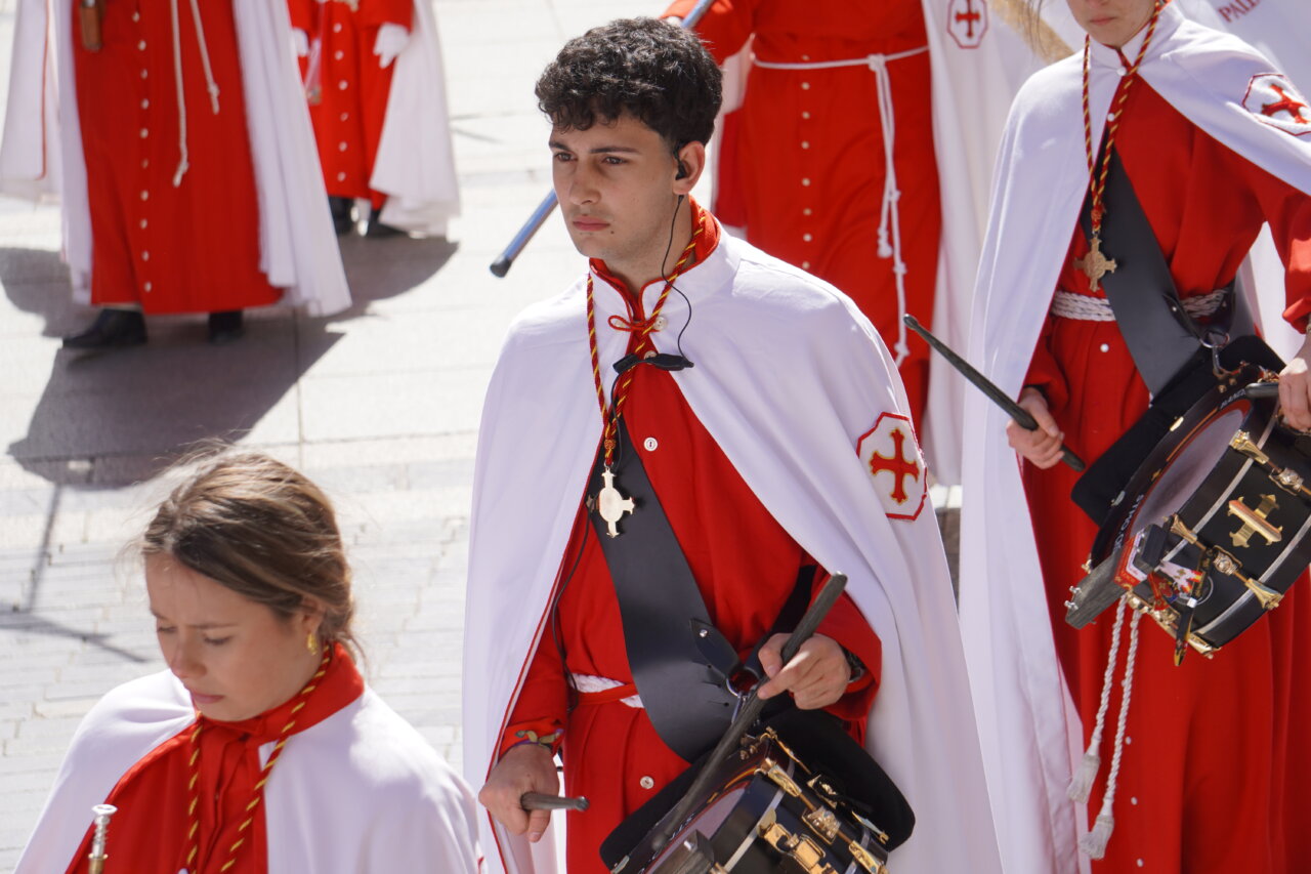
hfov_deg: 15.5
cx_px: 656
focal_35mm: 132
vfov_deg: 10.4
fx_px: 4806
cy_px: 437
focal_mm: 88
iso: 100
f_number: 5.6
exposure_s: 1/320
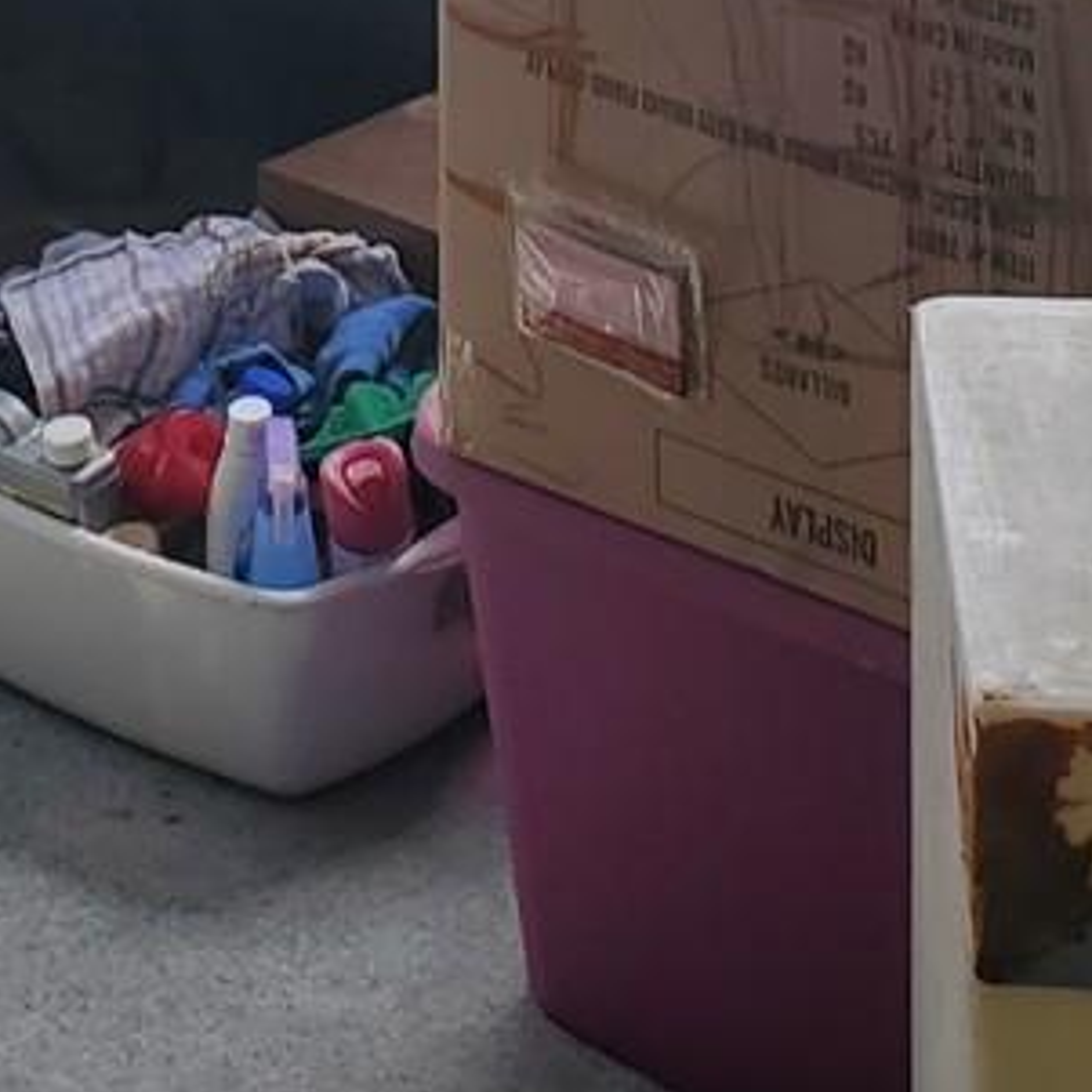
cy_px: -994
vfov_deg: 12.7
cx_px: 83
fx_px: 4354
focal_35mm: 122
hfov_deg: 14.1
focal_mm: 4.3
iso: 50
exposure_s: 1/80
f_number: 2.4
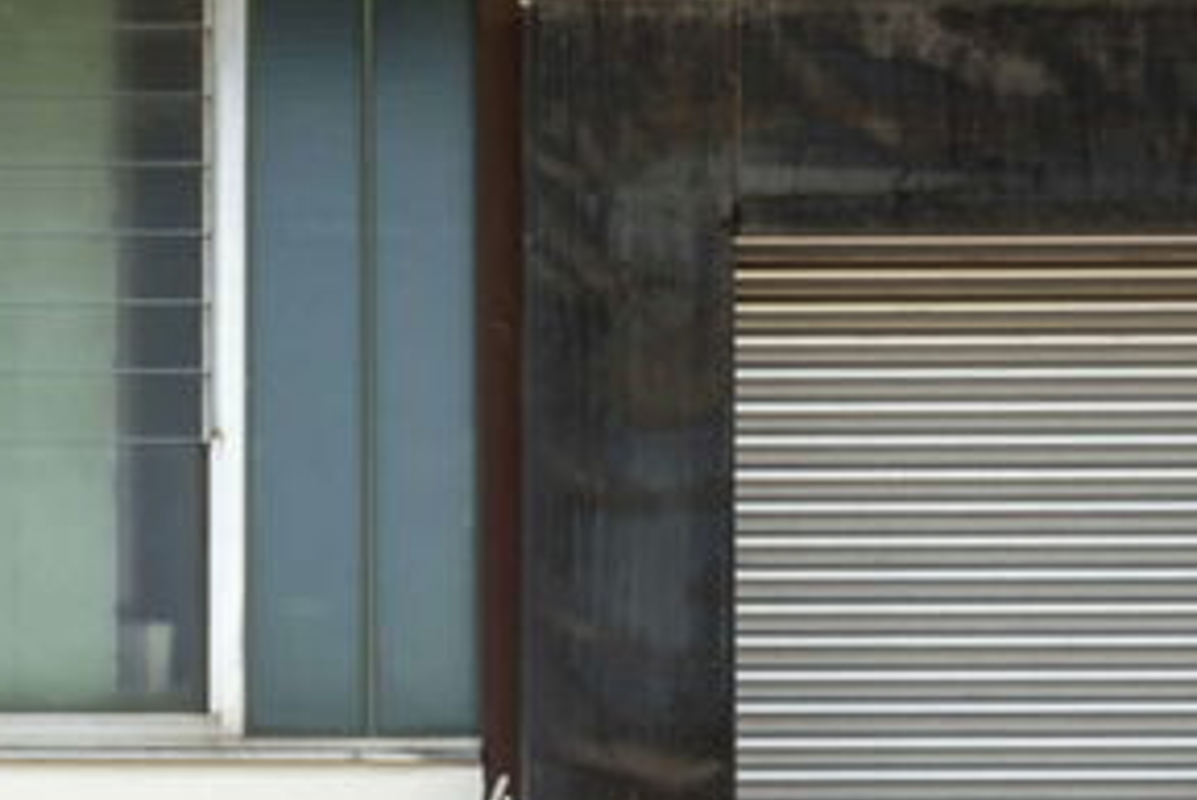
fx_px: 5970
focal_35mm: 179
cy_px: 978
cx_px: 79
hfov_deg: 11.4
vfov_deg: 7.6
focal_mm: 50.7
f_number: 2.8
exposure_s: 1/160
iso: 100
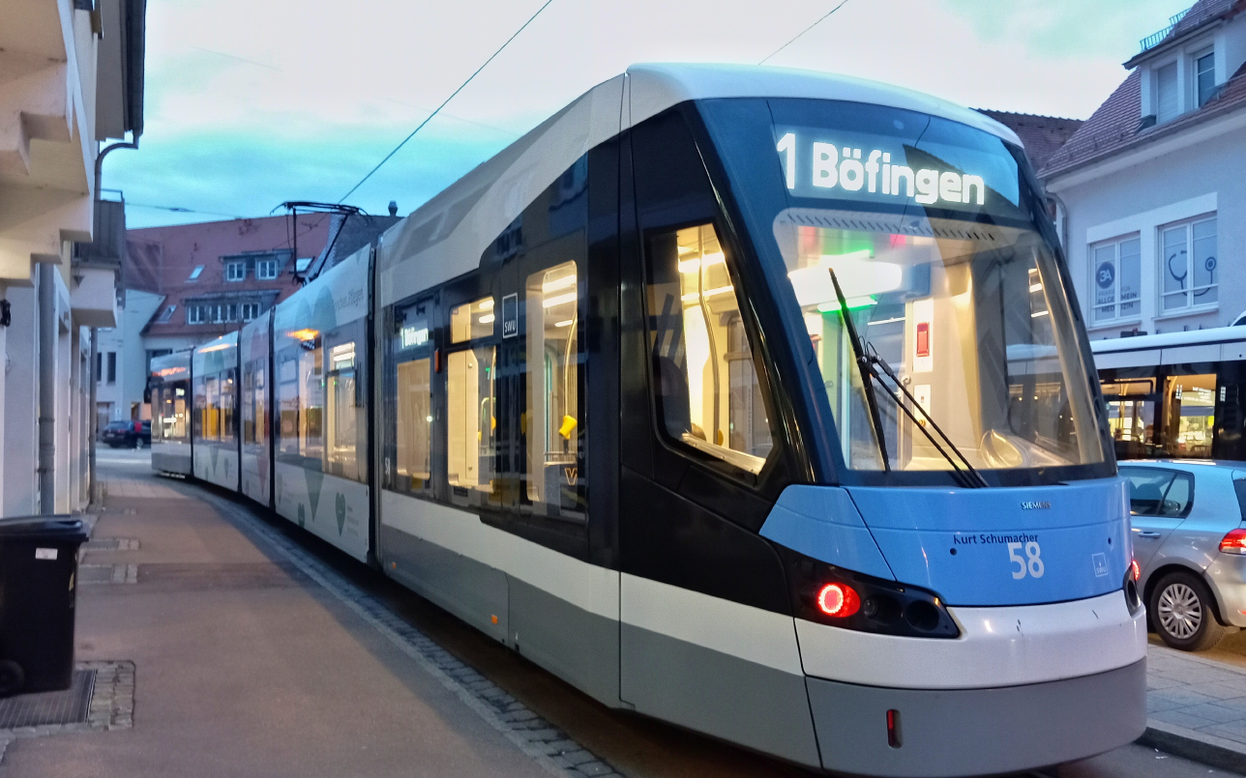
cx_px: 622
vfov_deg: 41.8
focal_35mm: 30
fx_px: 1019
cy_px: 436
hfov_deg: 62.9
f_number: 1.8
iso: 936
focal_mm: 4.22
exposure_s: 1/24
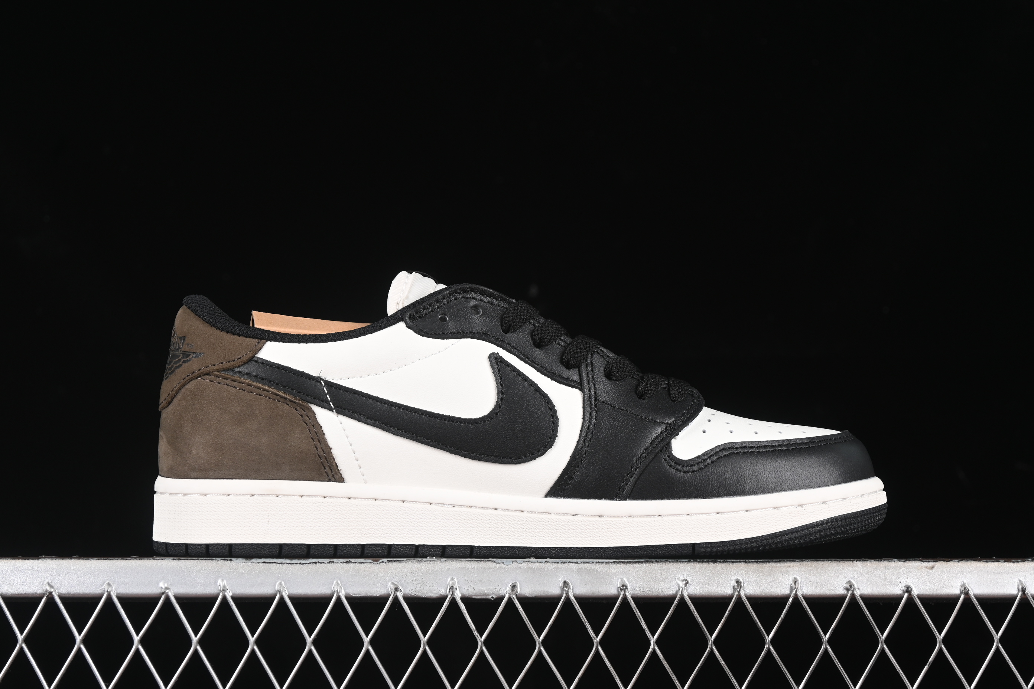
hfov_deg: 27.0
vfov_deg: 18.2
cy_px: 344
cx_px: 517
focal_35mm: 75
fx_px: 2154
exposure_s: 1/60
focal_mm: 50
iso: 160
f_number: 6.3
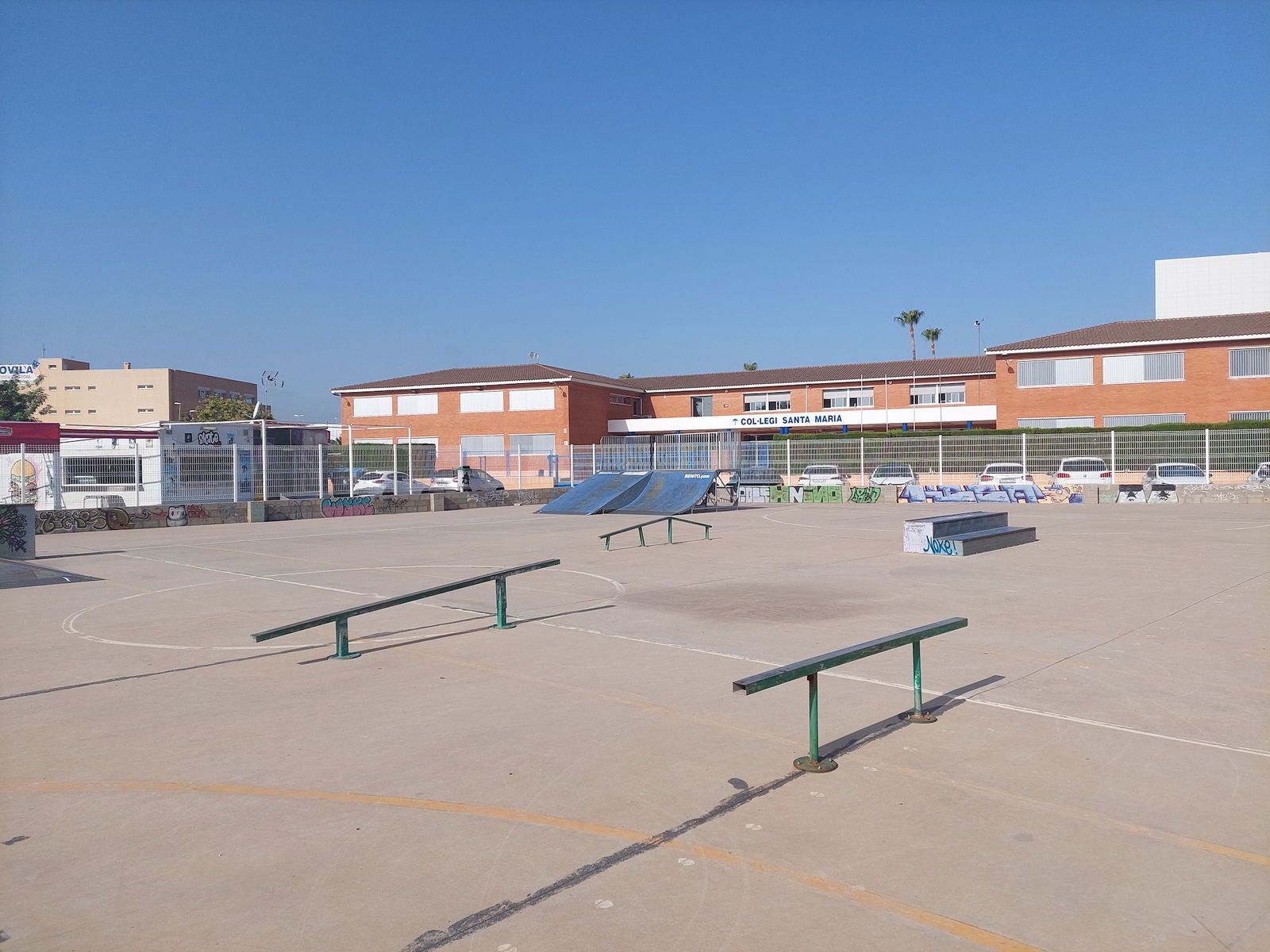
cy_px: 476
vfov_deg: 54.9
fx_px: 917
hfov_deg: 69.4
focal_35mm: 25
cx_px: 635
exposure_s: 1/2605
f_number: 1.8
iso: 40
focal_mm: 5.23
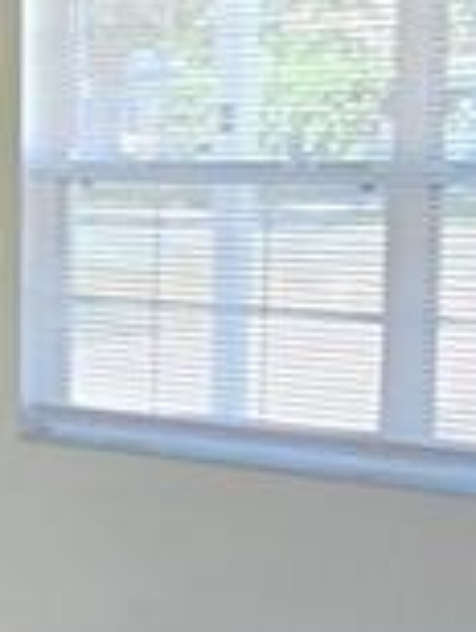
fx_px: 1847
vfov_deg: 19.3
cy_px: 460
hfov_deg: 12.8
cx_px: -488
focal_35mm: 101
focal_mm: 2.2
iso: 50
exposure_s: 1/60
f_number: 2.2
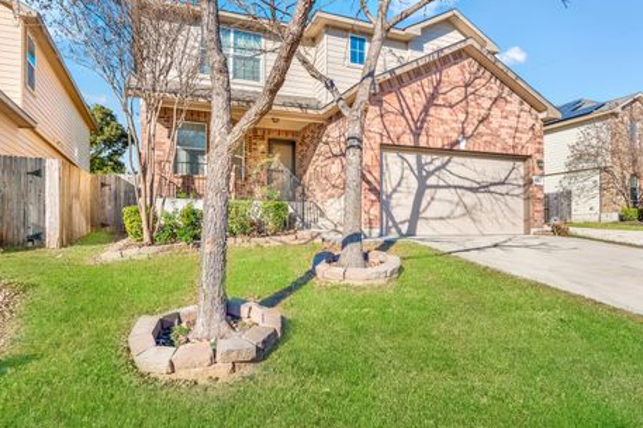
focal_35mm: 23
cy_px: 225
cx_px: 321
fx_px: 410
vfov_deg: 55.0
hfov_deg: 76.1
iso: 100
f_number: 8
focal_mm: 21
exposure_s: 1/60
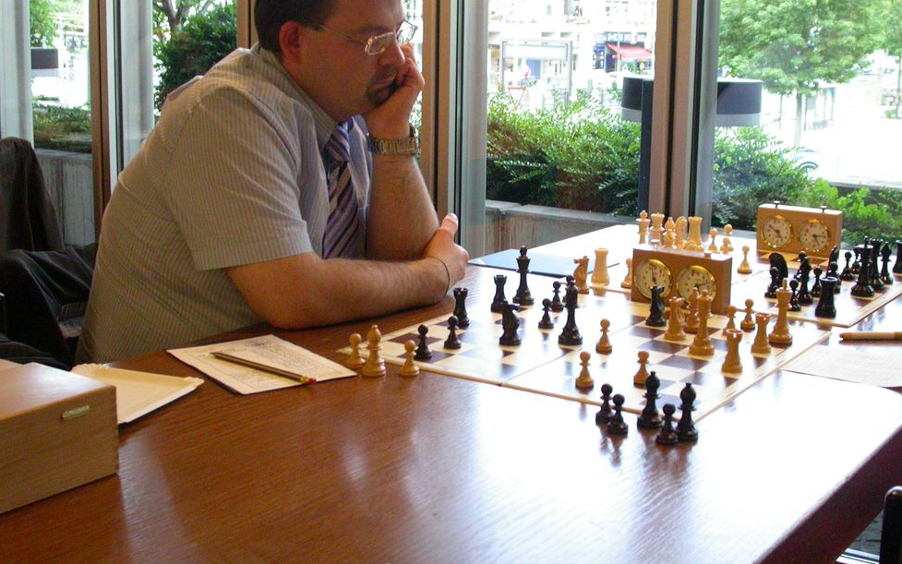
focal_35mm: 50
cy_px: 257
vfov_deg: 25.8
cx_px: 466
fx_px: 1229
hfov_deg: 40.3
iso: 400
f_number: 2.8
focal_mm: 9.5
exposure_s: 1/37.9
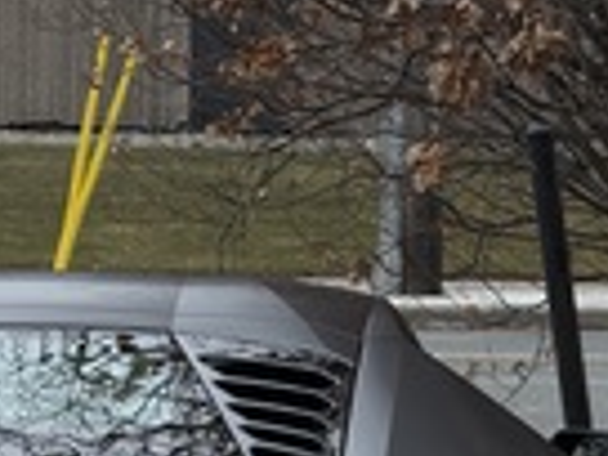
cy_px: 521
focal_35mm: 370
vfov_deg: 4.0
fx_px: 6499
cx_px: 54
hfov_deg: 5.3
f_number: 2.8
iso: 64
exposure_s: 1/328
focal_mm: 15.66
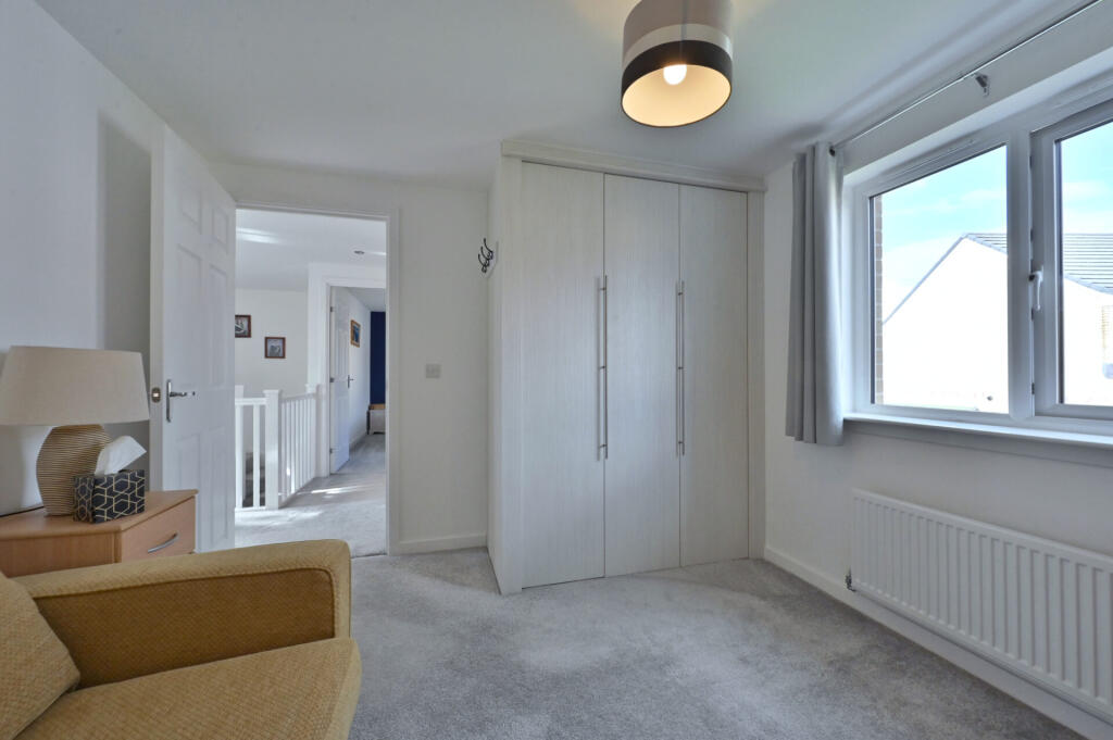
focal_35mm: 14
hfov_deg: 104.3
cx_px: 556
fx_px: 432
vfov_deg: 81.1
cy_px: 370
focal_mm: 14
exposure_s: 1/250
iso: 2500
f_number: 13
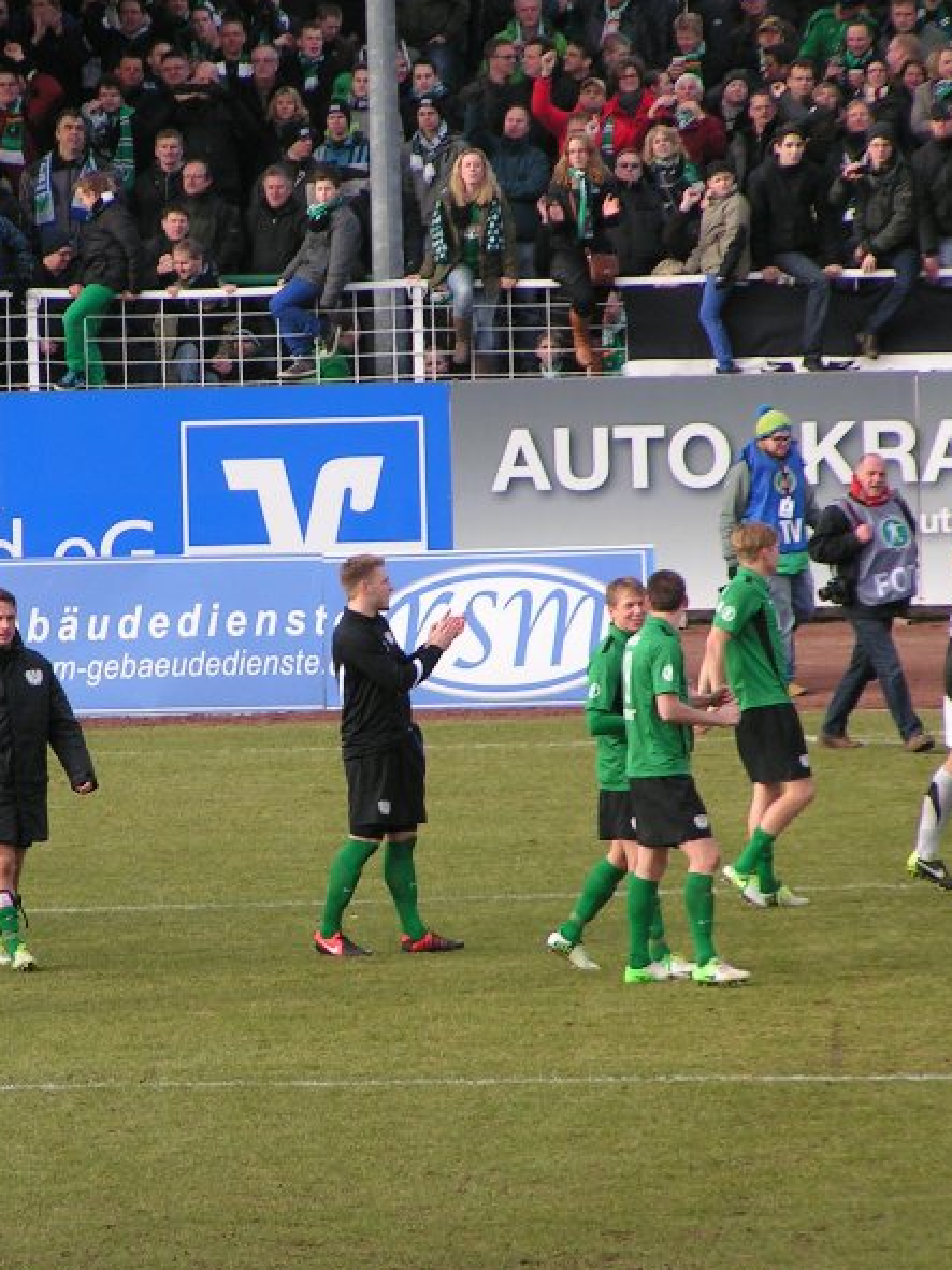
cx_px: 223
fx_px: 14049
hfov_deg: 3.9
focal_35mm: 383
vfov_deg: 5.2
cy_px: 636
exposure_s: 1/320
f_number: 3.5
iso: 50
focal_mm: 43.3
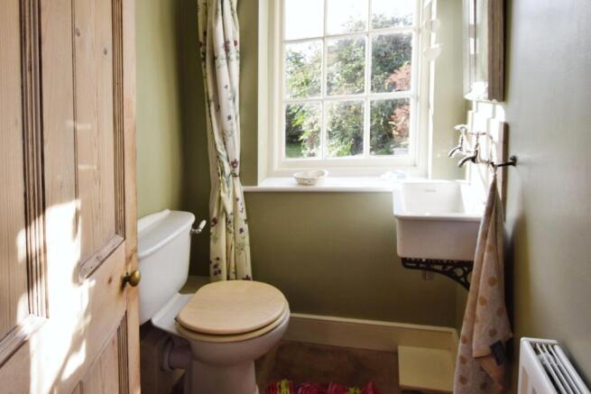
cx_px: 296
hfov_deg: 85.4
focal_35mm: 20
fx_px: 320
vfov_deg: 63.2
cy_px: 197
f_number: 7.1
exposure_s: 1/200
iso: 400
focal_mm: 13
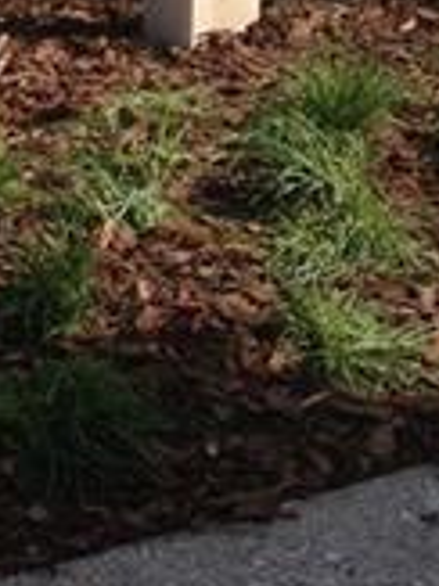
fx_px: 2794
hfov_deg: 8.9
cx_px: 18
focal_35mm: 165
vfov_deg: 11.3
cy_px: -413
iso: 50
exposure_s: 1/1972
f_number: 2.4
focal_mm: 4.28
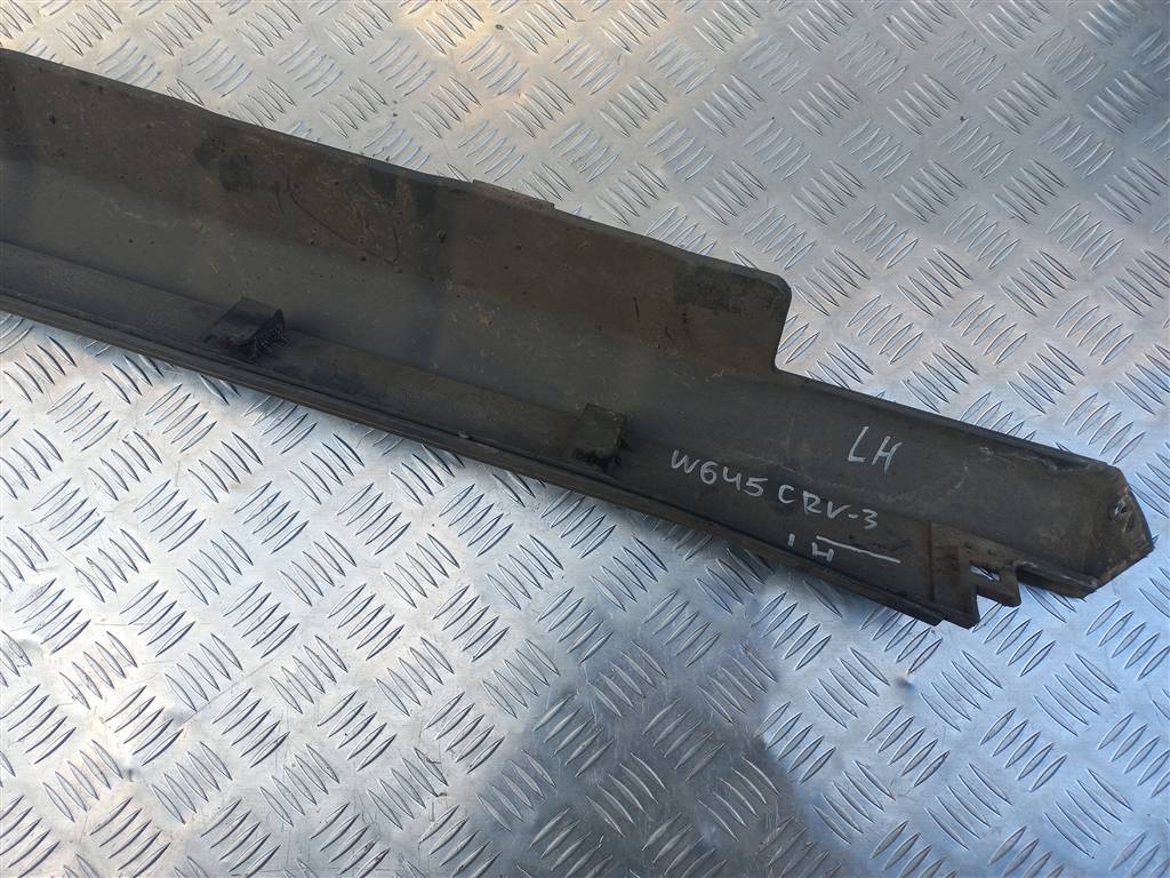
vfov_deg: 54.9
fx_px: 845
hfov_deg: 69.4
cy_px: 439
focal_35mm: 25
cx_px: 585
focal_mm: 4.6
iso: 40
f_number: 1.8
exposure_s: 1/100
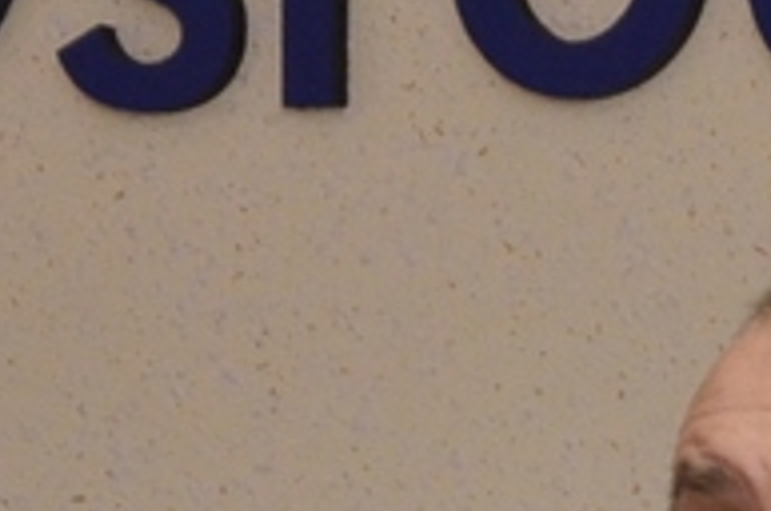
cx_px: 911
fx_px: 16979
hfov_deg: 2.6
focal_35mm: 794
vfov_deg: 1.7
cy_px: 1571
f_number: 5.6
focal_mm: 85
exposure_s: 1/125
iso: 1000
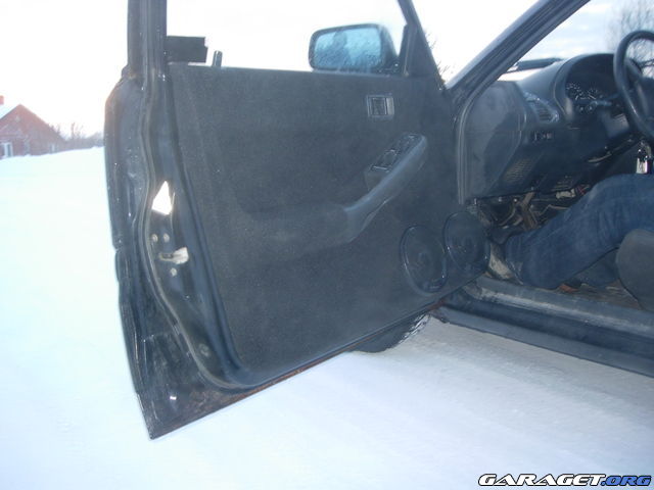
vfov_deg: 37.7
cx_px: 327
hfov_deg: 49.0
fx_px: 718
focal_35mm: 38
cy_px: 245
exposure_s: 1/32
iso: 79
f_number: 2.8
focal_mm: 7.8
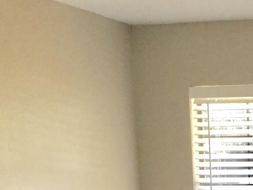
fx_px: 848
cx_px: 317
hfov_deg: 16.2
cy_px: 326
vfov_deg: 11.9
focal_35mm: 116
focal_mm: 3.3
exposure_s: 1/30
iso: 25
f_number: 2.4
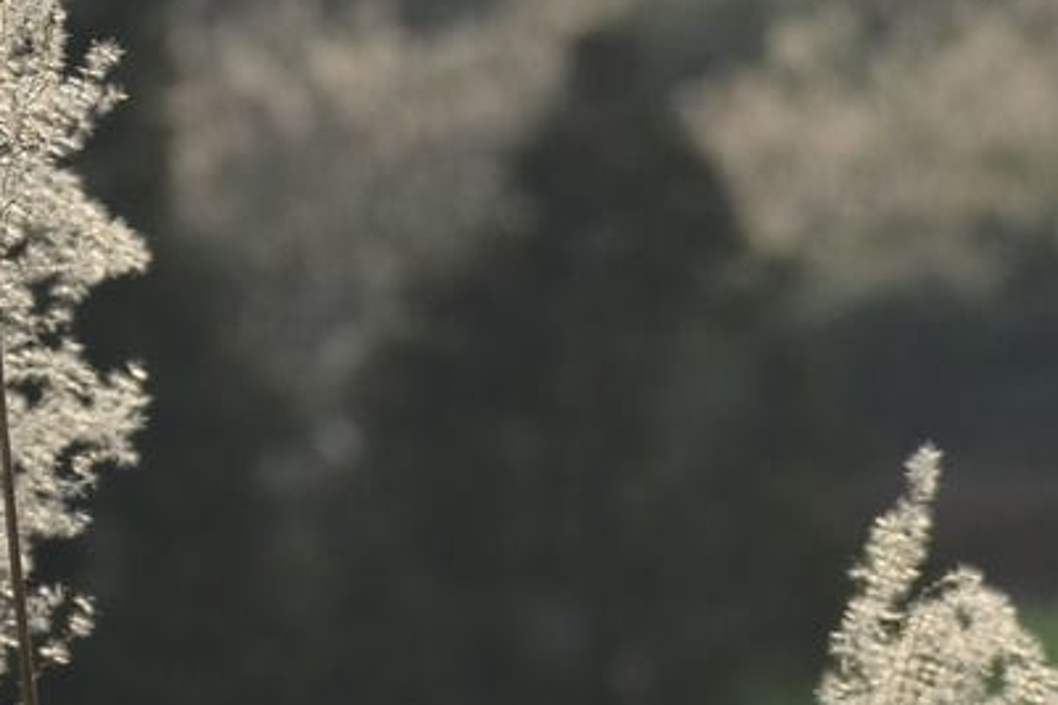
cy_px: 350
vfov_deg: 3.0
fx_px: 13630
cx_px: 2396
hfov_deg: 4.4
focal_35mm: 464
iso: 100
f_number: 4.5
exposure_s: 1/800
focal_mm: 62
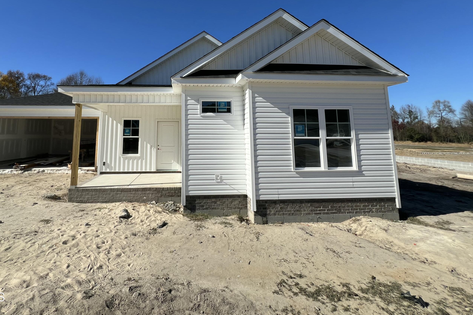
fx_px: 210
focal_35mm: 16
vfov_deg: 71.7
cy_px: 107
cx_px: 195
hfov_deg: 95.8
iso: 32
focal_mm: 1.57
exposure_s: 1/2660
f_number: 1.8
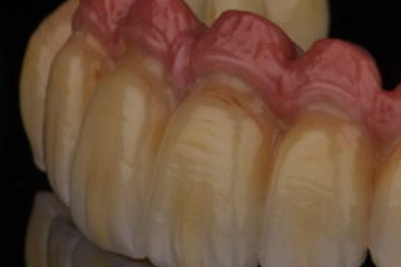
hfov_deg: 3.5
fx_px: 6600
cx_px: 400
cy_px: 179
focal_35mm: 593
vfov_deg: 2.3
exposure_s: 1/250
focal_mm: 105
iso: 100
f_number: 22
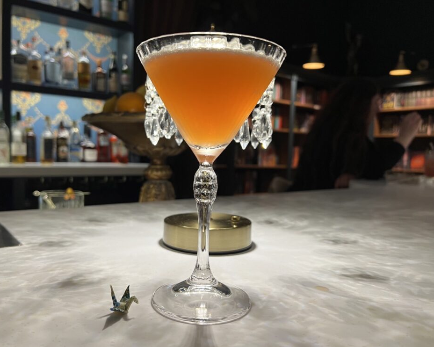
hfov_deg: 62.1
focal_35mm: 28
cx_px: 197
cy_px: 179
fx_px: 360
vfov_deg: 51.5
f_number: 1.5
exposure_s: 1/60
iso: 100
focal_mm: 5.7
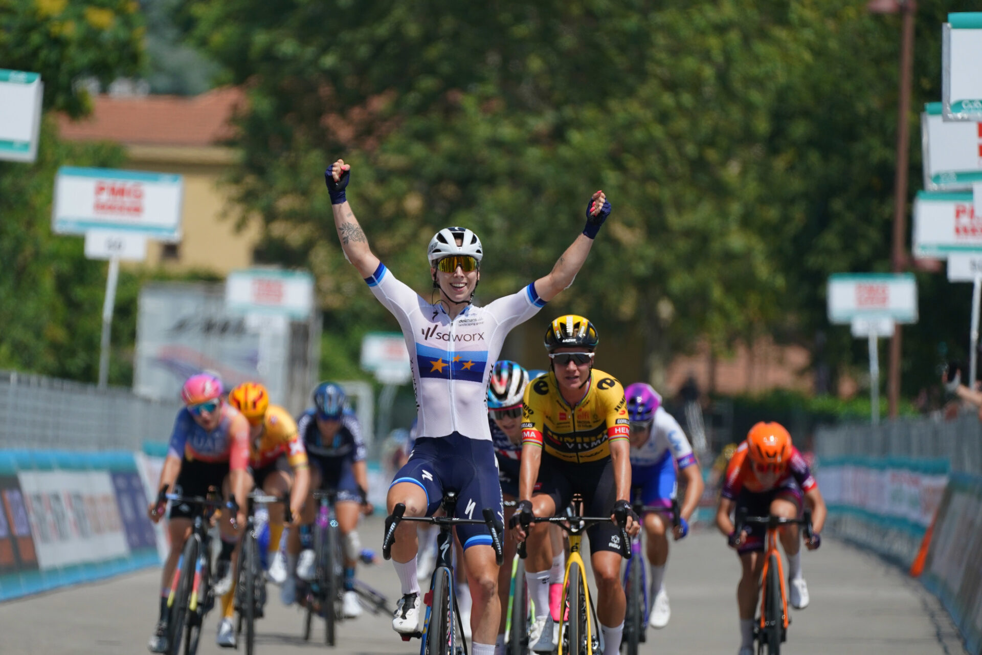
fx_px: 10910
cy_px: 328
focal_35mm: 400
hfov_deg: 5.2
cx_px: 491
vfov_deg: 3.4
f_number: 5.6
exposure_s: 1/3200
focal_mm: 400
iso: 640
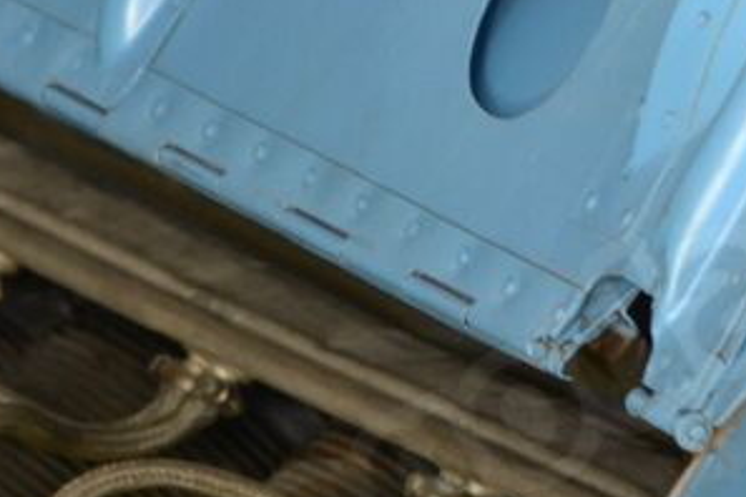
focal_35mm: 1293
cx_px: 219
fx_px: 26792
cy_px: 576
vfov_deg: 1.1
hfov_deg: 1.6
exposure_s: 1/125
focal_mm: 200
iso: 400
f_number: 5.6
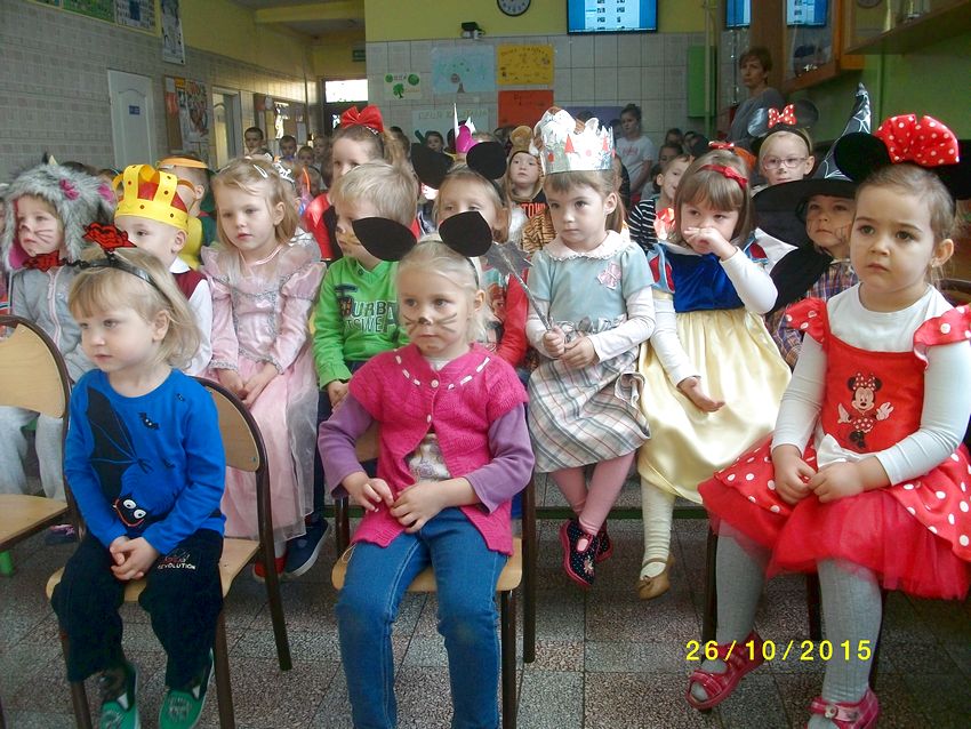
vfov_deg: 44.2
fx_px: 898
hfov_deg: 56.8
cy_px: 364
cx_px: 486
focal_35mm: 32
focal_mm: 5.7
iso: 144
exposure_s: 1/40
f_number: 2.9
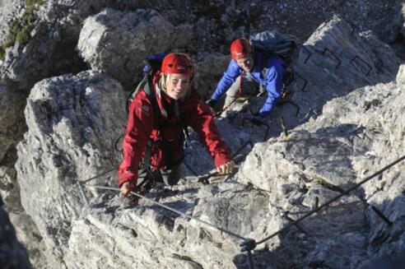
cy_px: 134
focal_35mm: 120
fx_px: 1349
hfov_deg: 17.1
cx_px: 202
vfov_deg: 11.4
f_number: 8
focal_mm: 80
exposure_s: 1/125
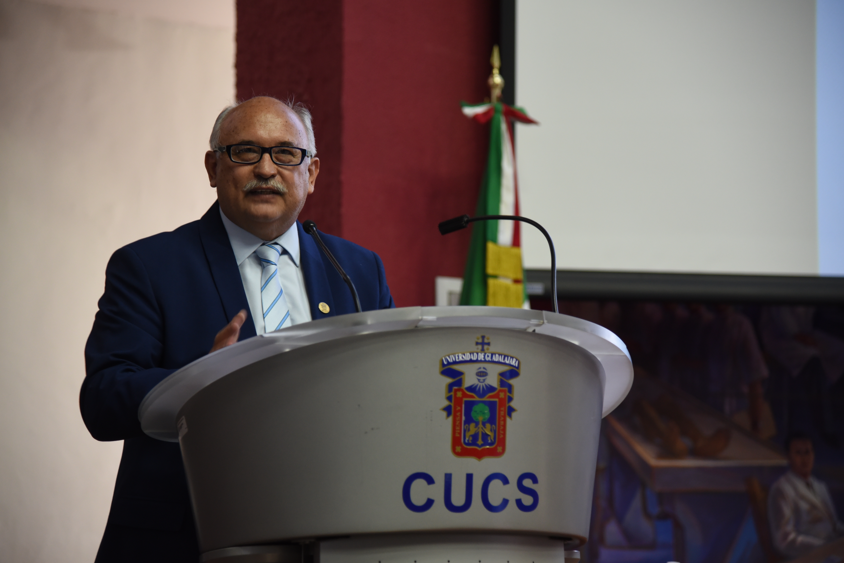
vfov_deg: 14.0
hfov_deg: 20.8
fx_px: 2297
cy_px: 282
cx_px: 422
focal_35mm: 98
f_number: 4
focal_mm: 98
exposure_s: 1/15
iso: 1600
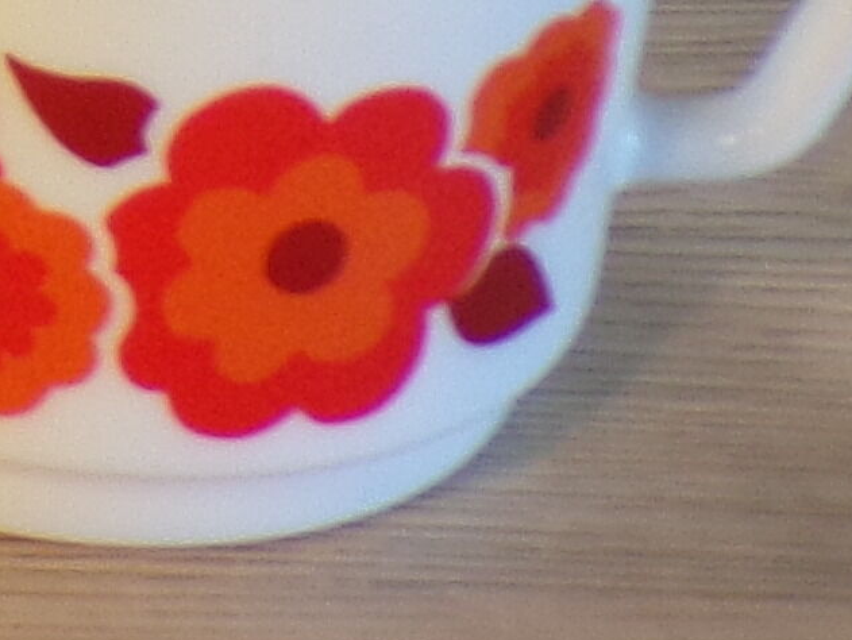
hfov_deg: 6.7
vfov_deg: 5.4
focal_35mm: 270
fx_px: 6649
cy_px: -799
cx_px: -1643
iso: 85
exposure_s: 1/34
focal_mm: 6.6
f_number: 3.3
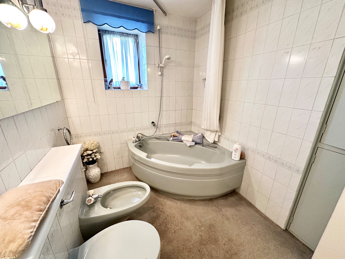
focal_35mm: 14
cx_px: 172
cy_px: 130
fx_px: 140
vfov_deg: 85.7
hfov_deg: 102.1
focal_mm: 2.22
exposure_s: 1/50
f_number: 2.2
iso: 320
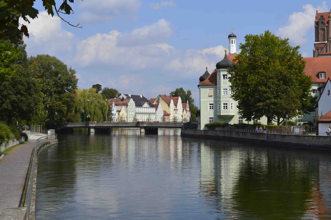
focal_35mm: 70
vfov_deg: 19.5
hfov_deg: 29.0
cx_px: 191
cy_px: 85
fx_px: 640
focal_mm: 35
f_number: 11
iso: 220
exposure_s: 1/500
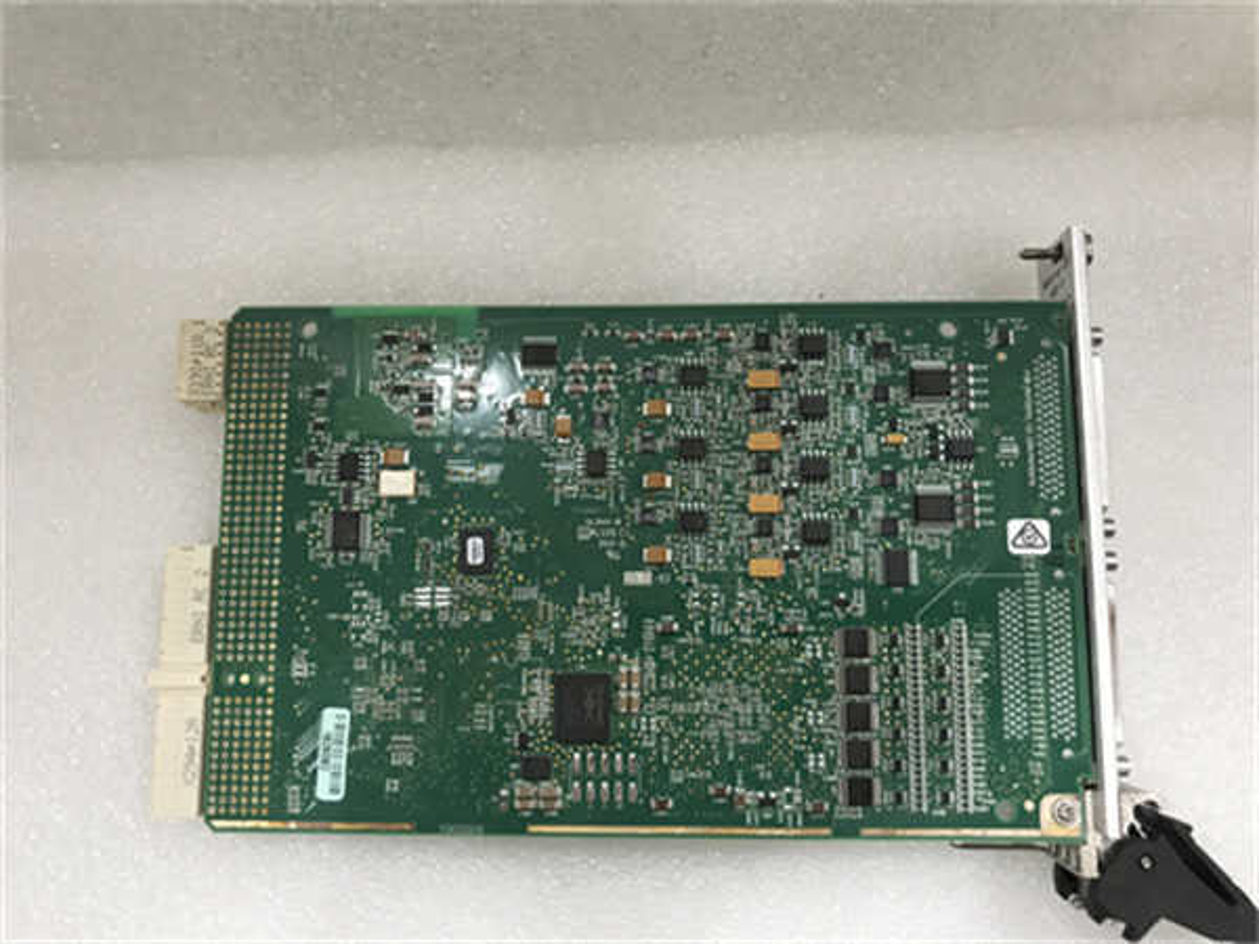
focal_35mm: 28
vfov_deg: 49.7
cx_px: 630
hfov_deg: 63.4
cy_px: 472
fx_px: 1018
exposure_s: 1/25
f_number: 1.8
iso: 32
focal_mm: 3.99
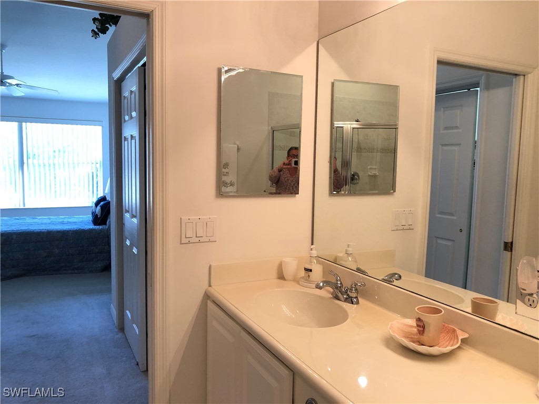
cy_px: 202
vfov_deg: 49.7
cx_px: 270
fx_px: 436
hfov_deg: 63.4
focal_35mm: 28
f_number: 1.8
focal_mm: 3.99
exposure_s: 1/30
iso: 40
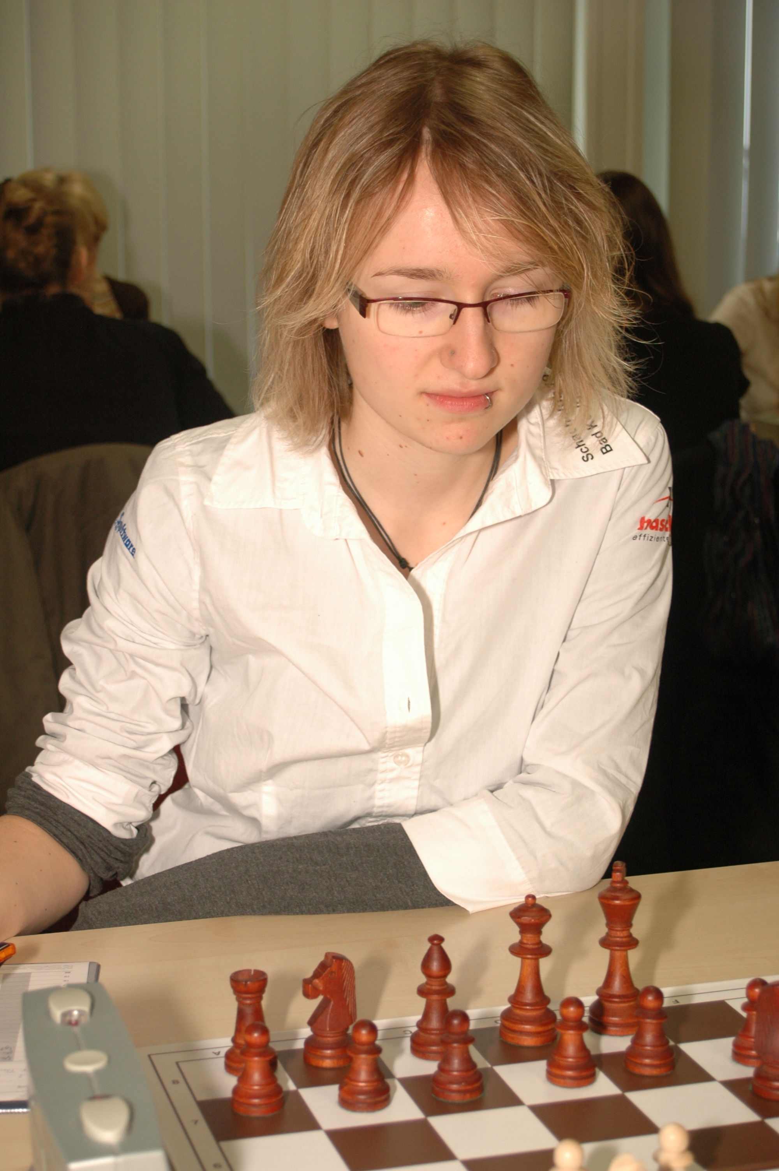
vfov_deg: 29.9
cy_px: 586
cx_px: 390
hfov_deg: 20.1
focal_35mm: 68
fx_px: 2195
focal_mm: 45
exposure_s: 1/60
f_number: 5.6
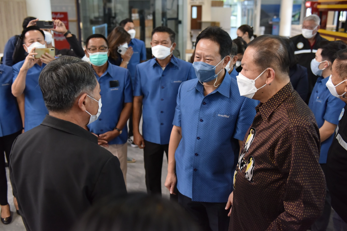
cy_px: 116
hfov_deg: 53.1
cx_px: 174
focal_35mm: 36
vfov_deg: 36.9
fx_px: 347
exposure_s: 1/250
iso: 2000
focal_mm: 36
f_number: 3.5
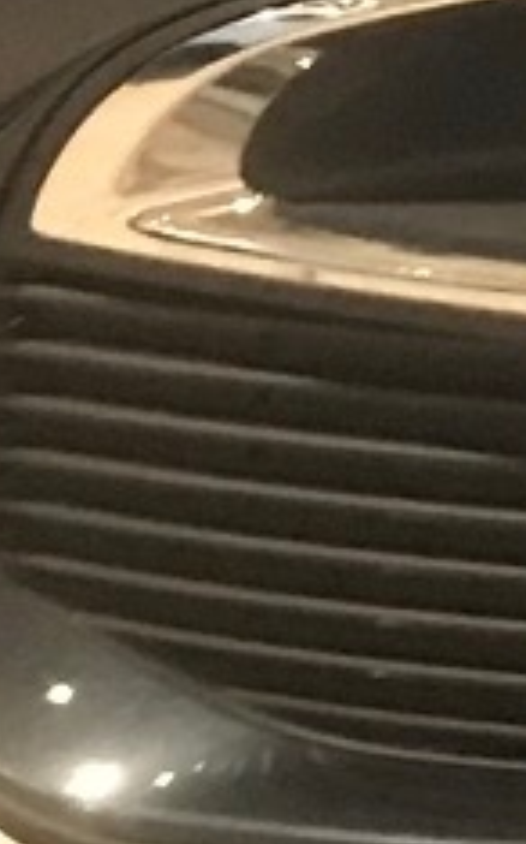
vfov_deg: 8.2
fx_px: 5879
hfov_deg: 4.5
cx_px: 2536
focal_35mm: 256
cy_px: 83
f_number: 1.8
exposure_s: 1/7
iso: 80
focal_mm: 3.99
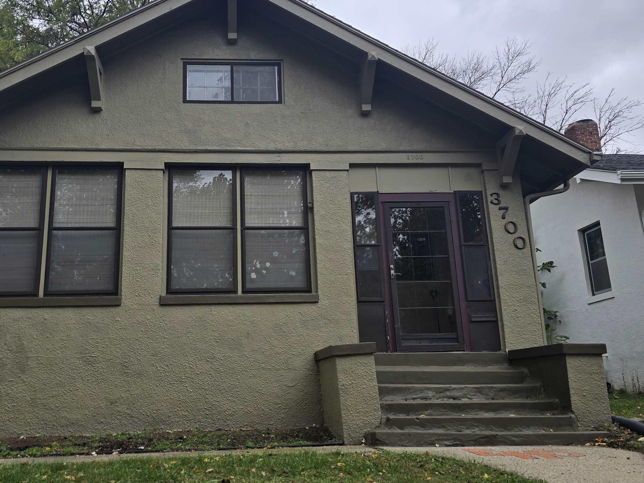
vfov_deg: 44.2
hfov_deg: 56.5
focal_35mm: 32
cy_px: 248
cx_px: 265
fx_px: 595
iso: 12
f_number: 1.7
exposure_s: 1/180
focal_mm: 6.3
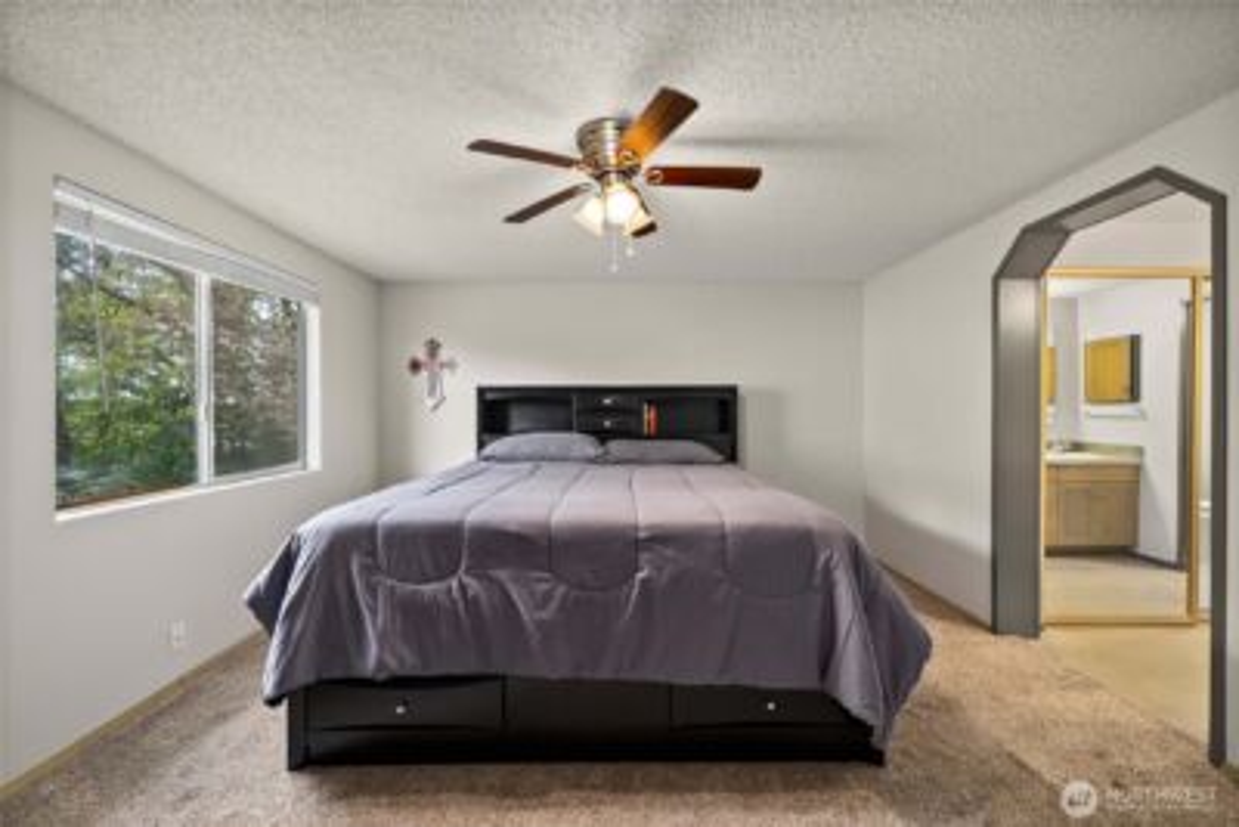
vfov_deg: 85.5
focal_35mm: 13
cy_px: 414
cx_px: 620
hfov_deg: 108.3
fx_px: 448
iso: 1000
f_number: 7.1
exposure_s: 1/2.5
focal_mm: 13
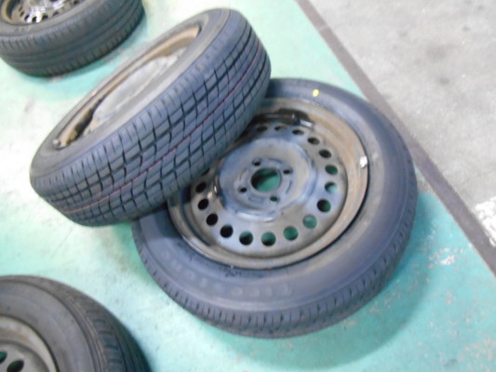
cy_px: 186
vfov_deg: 53.1
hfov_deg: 67.3
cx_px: 248
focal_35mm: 26
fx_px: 373
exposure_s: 1/4
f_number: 3.4
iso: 800
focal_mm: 4.7
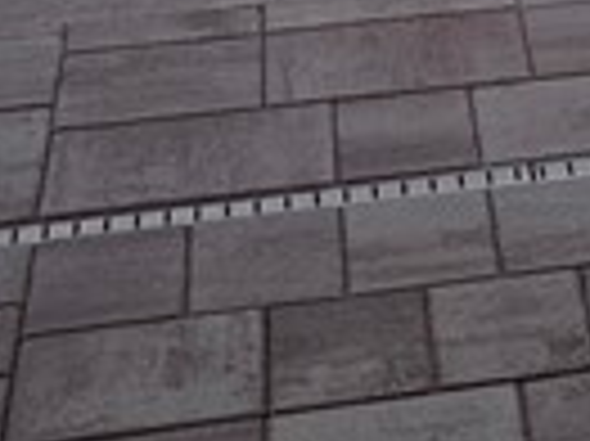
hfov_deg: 10.2
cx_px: 1185
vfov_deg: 7.3
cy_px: -900
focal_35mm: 180
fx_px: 3065
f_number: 1.7
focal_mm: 6.3
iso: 100
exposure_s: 1/359
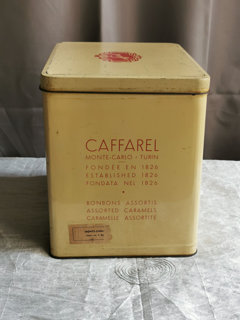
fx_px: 508
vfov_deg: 34.9
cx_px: 120
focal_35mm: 55
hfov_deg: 26.6
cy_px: 160
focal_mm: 5.58
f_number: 1.8
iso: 100
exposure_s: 1/100
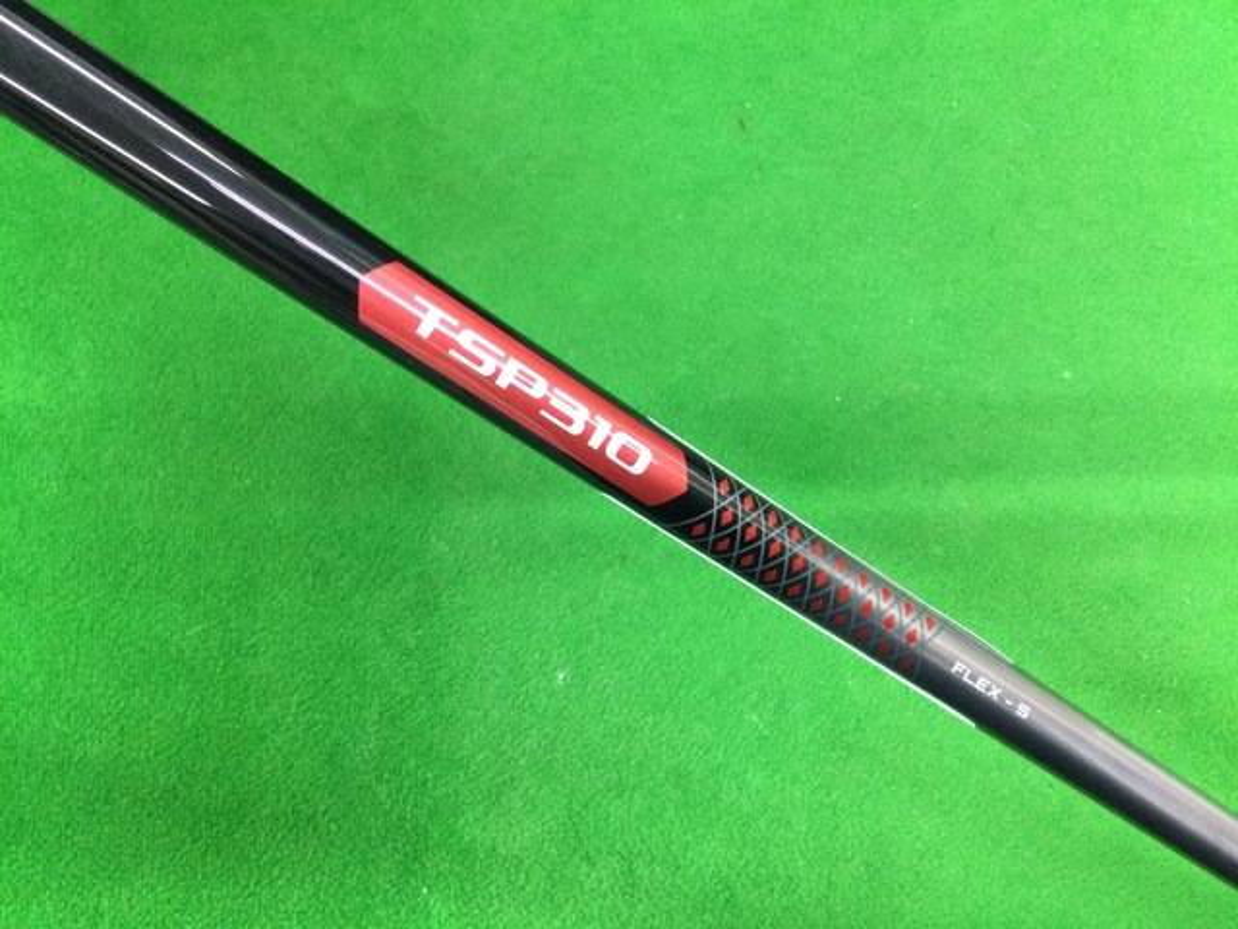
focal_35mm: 31
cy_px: 464
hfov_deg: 58.4
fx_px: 1109
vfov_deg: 45.4
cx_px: 619
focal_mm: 3.3
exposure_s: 1/24
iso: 200
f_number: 2.4
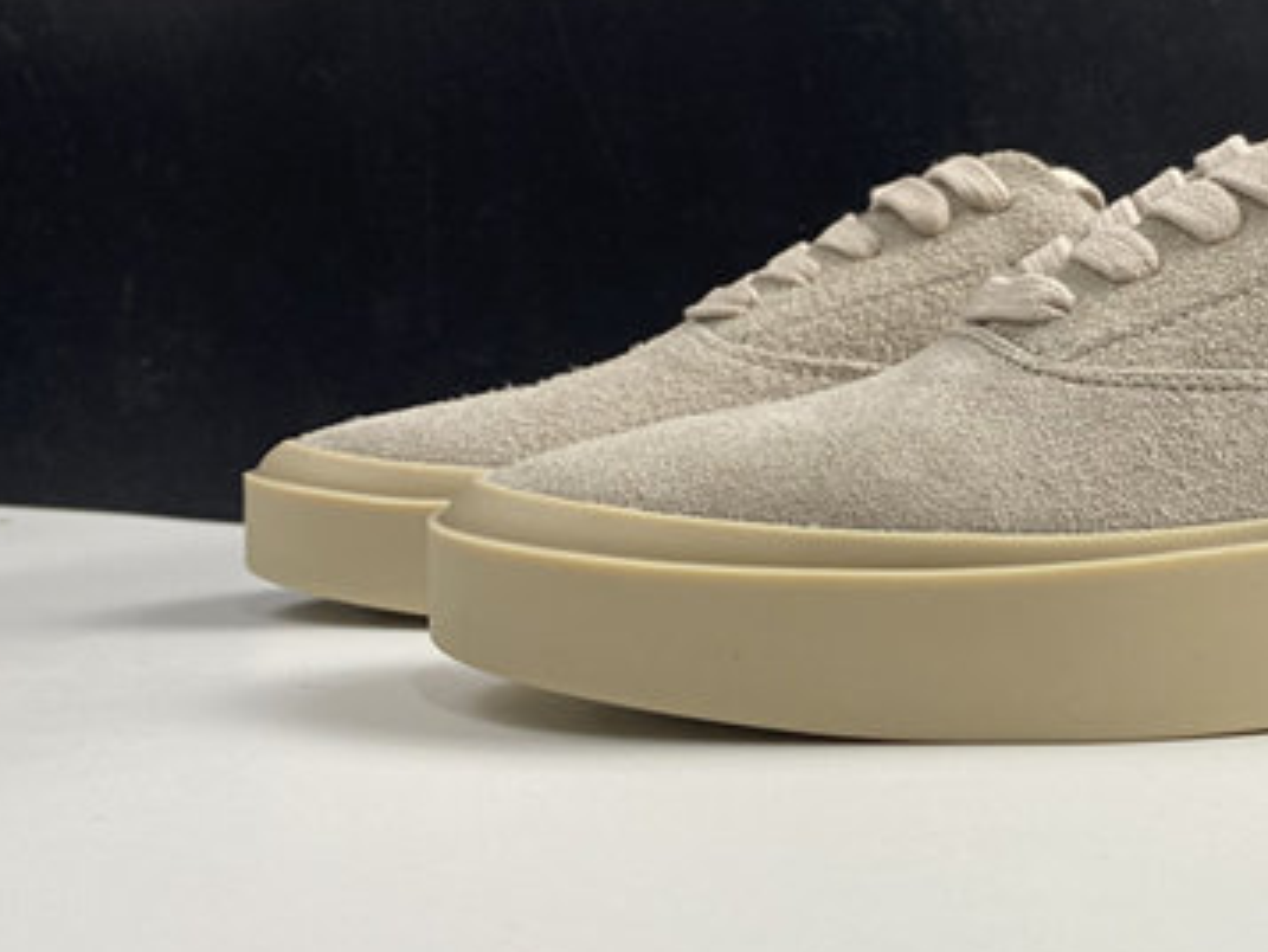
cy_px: 400
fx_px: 1869
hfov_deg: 35.6
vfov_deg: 28.5
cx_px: 1101
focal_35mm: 51
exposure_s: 1/100
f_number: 1.8
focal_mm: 4.25
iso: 64
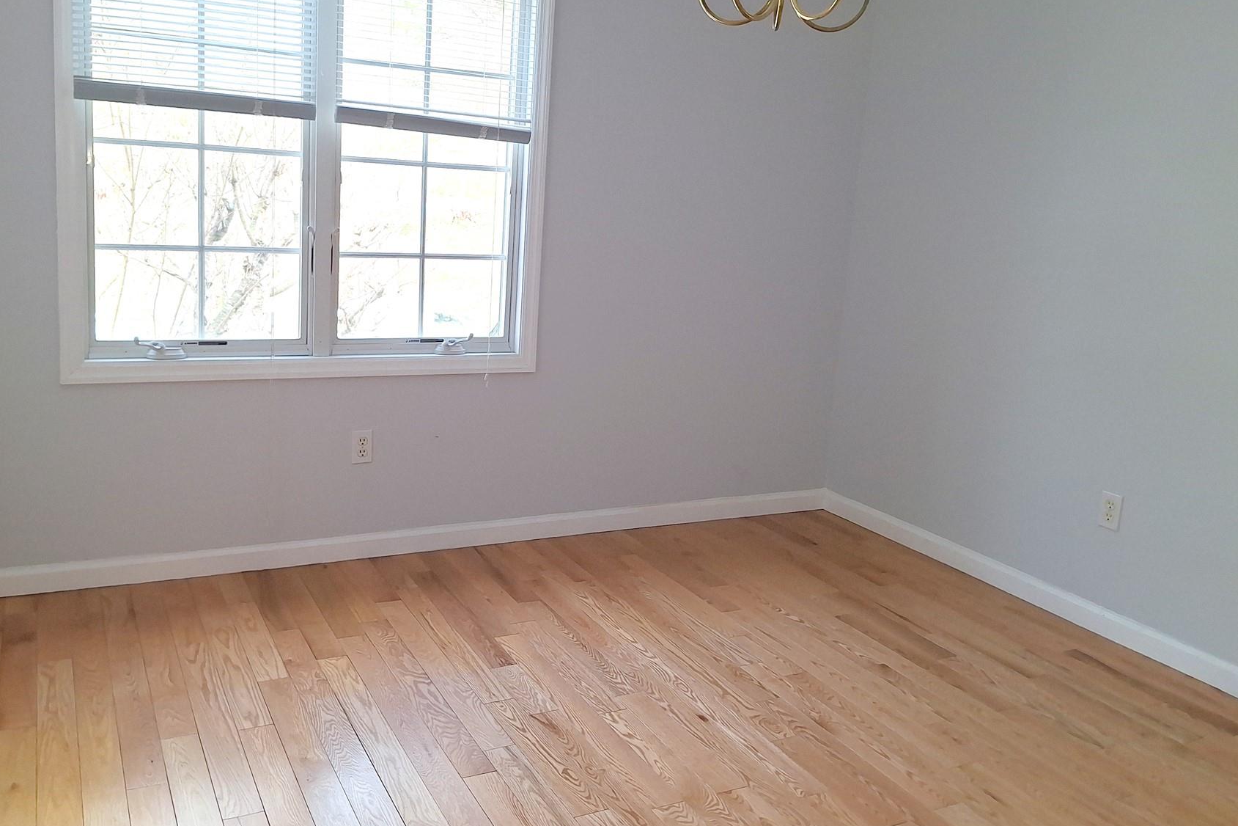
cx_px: 551
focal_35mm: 29
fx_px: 997
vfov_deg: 44.8
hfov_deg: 63.5
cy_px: 350
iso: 40
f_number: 1.8
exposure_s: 1/221
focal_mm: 5.54
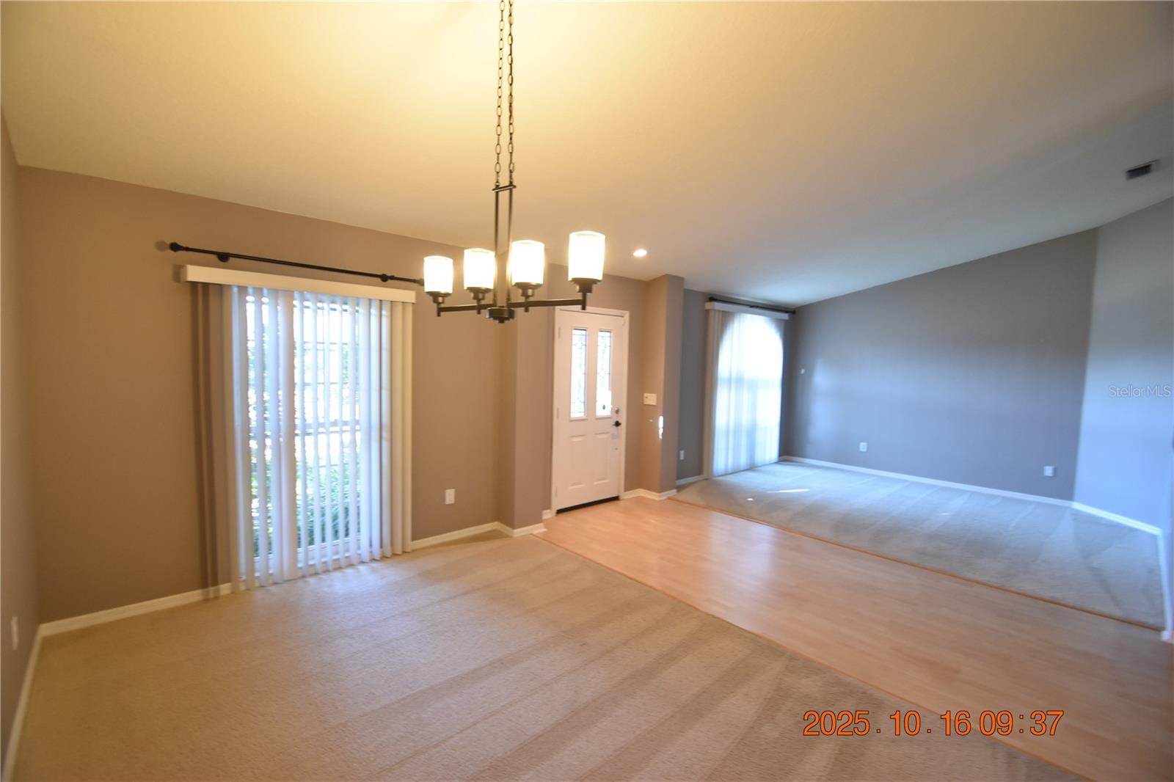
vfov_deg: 77.3
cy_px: 391
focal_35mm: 15
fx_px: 489
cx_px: 587
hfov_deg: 100.4
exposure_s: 1/30
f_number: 3.5
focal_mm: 10
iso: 800
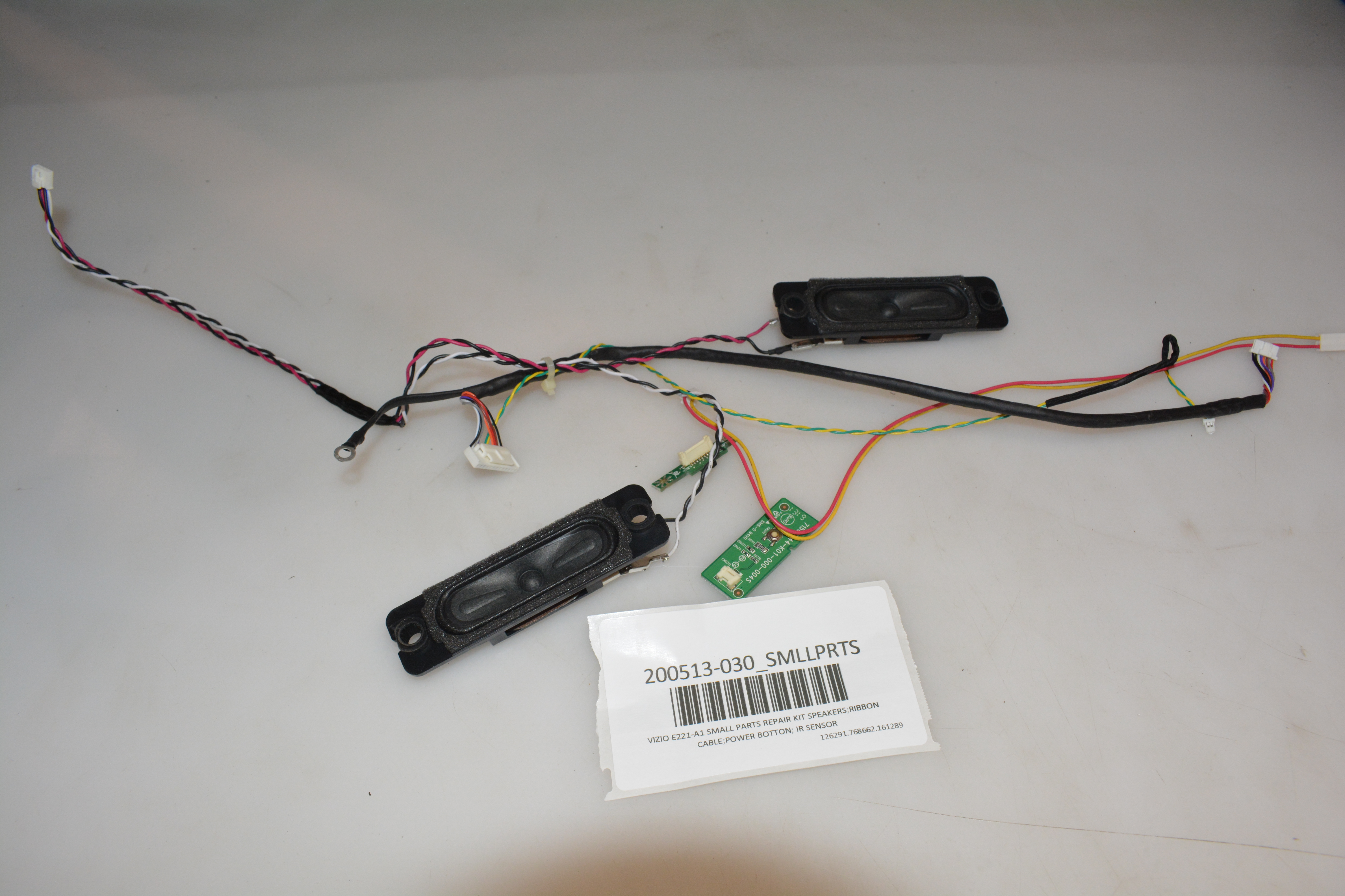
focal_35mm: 27
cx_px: 672
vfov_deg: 47.9
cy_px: 448
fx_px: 1009
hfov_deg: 67.4
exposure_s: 1/200
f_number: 9
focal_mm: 18
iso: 1000
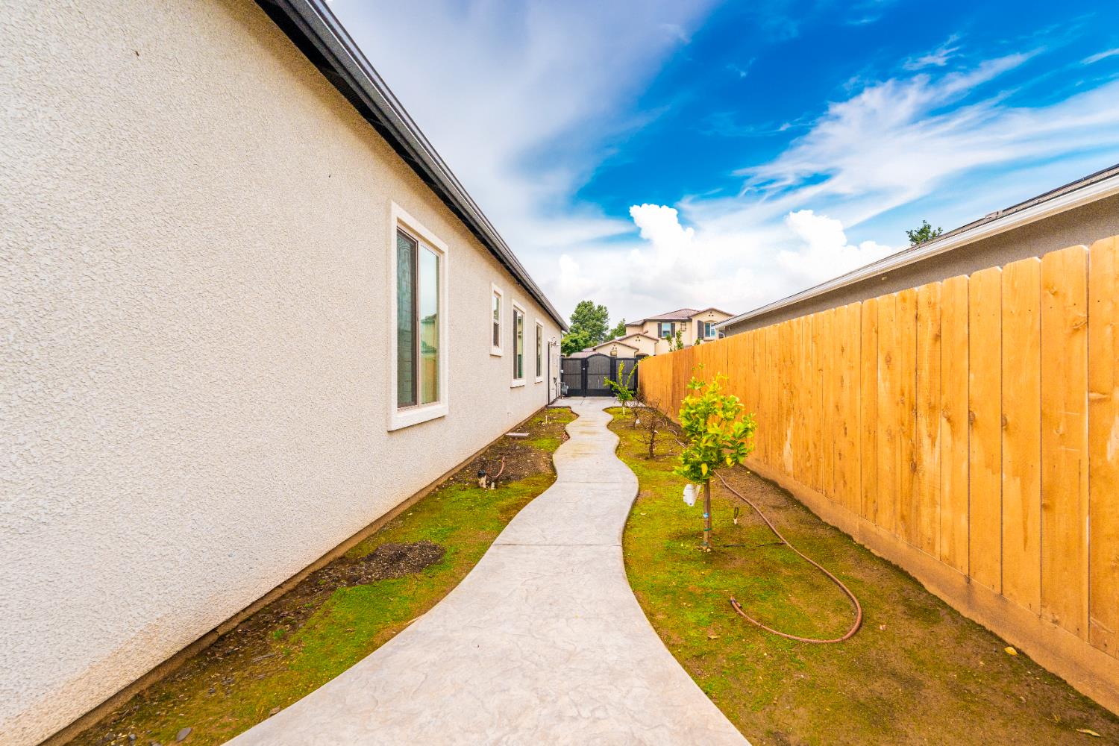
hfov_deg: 104.3
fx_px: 435
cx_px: 560
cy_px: 373
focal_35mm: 14
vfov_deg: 81.2
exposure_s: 1/2000
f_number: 6.3
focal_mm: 14
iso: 800
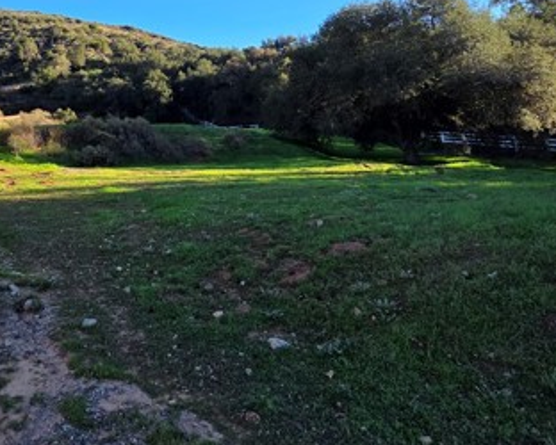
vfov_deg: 51.0
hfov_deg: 64.2
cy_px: 78
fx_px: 428
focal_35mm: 26
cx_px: 184
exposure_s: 1/724
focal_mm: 2.2
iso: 50
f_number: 2.2
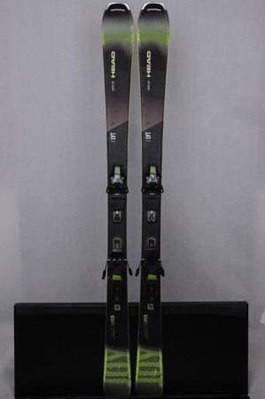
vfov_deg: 46.4
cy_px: 200
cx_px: 132
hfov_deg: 31.8
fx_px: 465
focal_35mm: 42
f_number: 16
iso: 3200
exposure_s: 1/125
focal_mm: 28
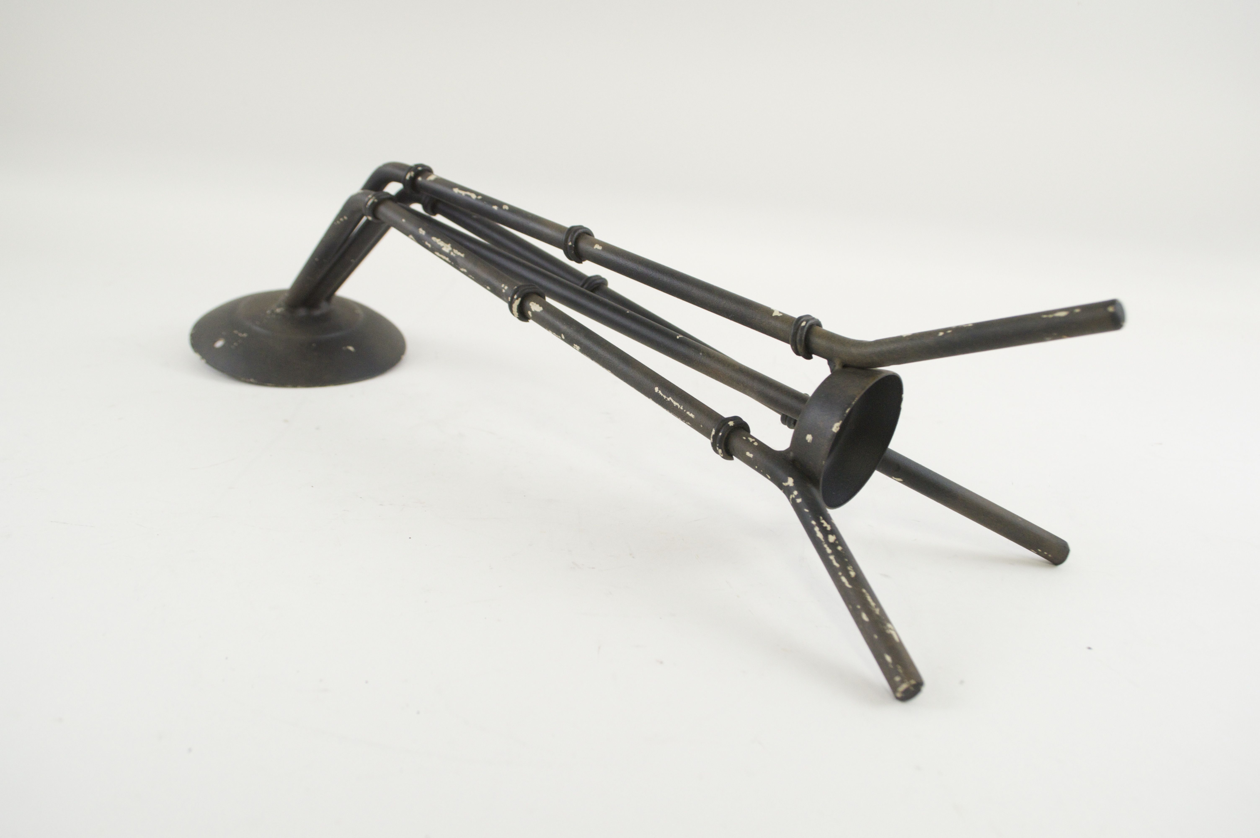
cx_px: 630
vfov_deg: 43.5
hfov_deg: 62.0
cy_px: 419
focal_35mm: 30
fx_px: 1049
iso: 400
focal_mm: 20
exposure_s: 1/125
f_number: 5.6
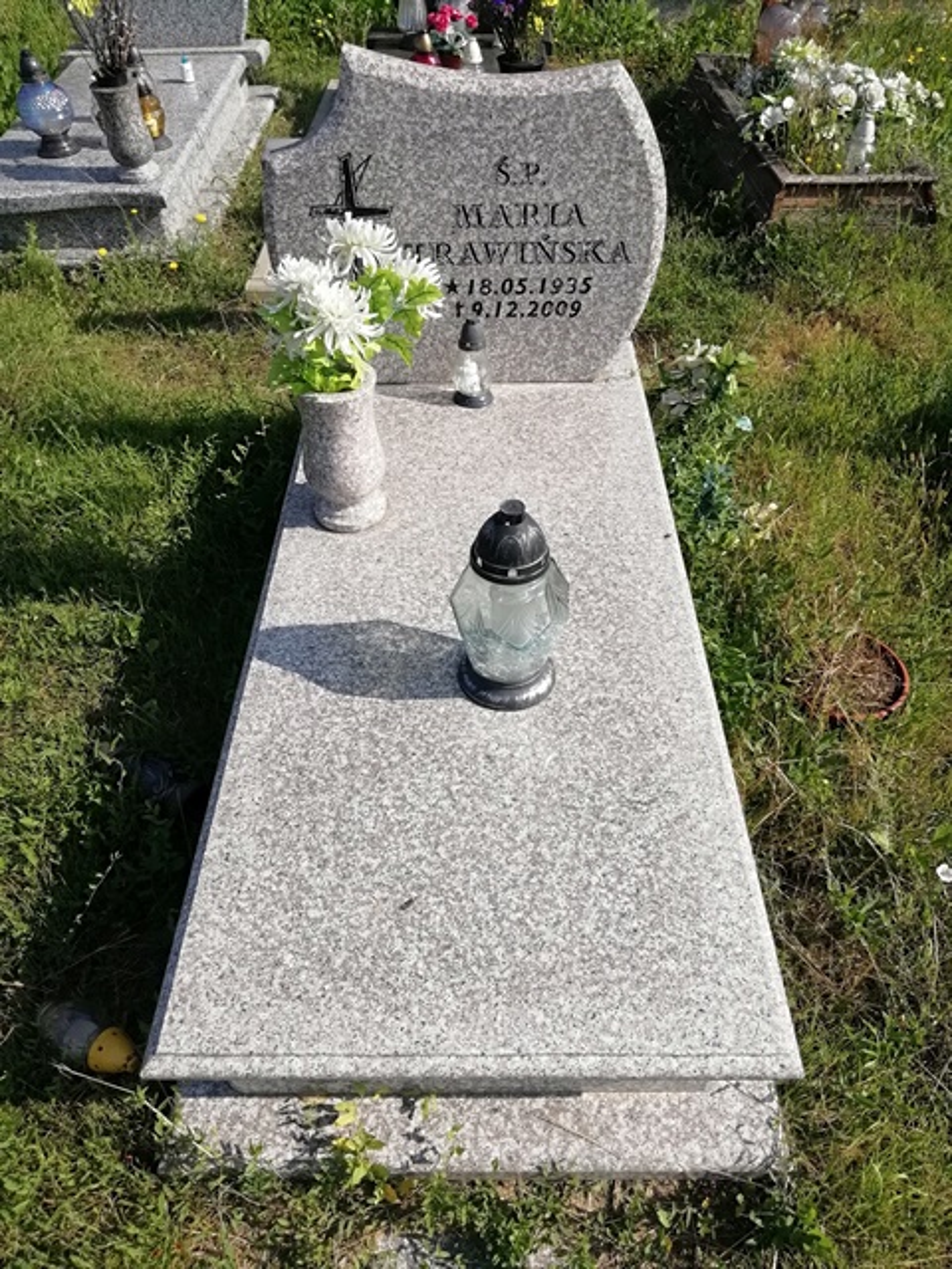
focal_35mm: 26
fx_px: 953
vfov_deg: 67.3
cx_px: 476
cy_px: 634
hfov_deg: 53.1
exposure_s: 1/1205
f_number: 2.2
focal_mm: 3.21
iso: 50
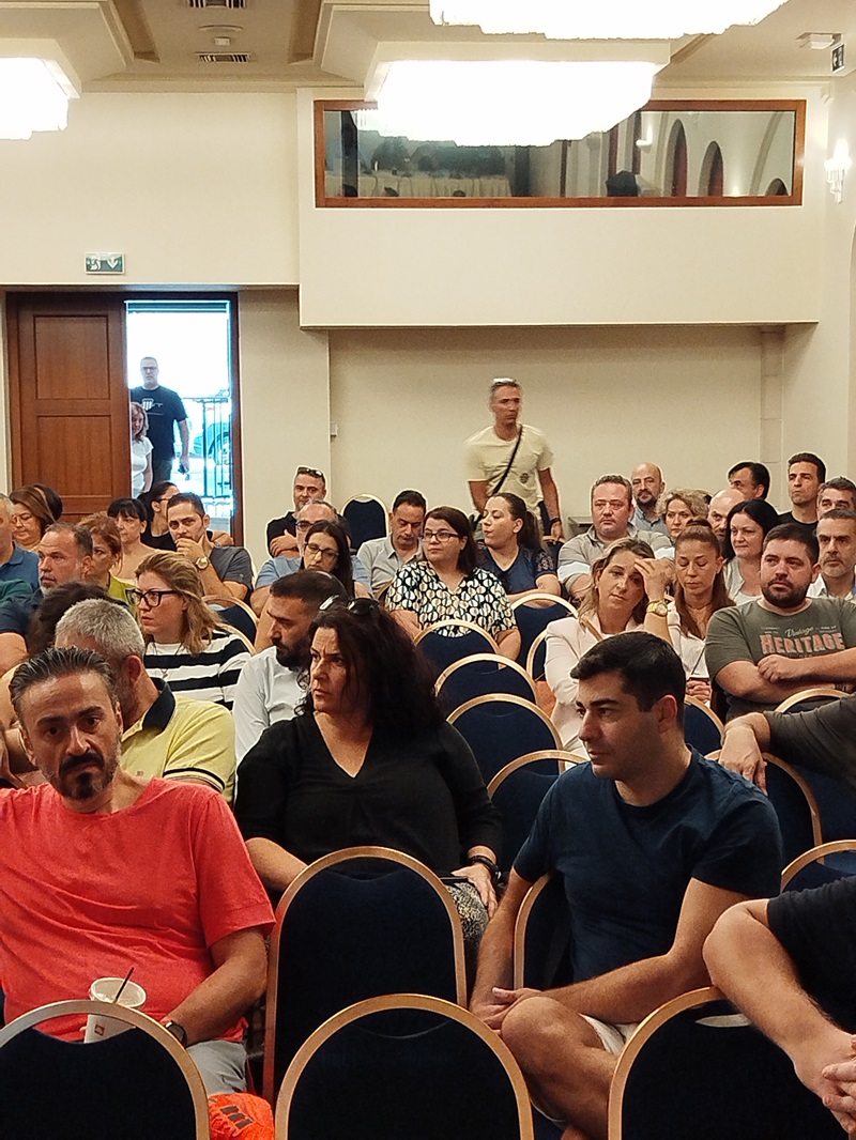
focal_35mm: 60
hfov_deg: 24.4
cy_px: 570
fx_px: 1977
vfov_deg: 32.2
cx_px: 428
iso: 250
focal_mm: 5.31
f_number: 1.7
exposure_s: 1/33
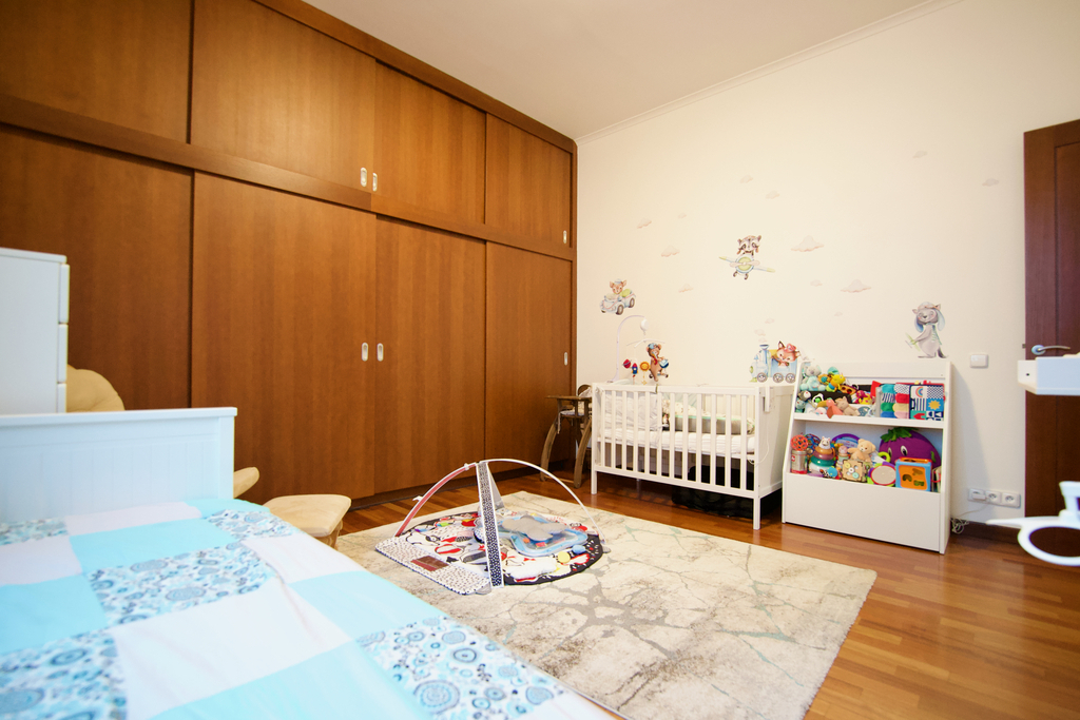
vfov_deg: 77.3
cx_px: 540
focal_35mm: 15
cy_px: 360
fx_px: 450
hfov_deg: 100.4
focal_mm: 10
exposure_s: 1/10
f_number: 2.8
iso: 1600
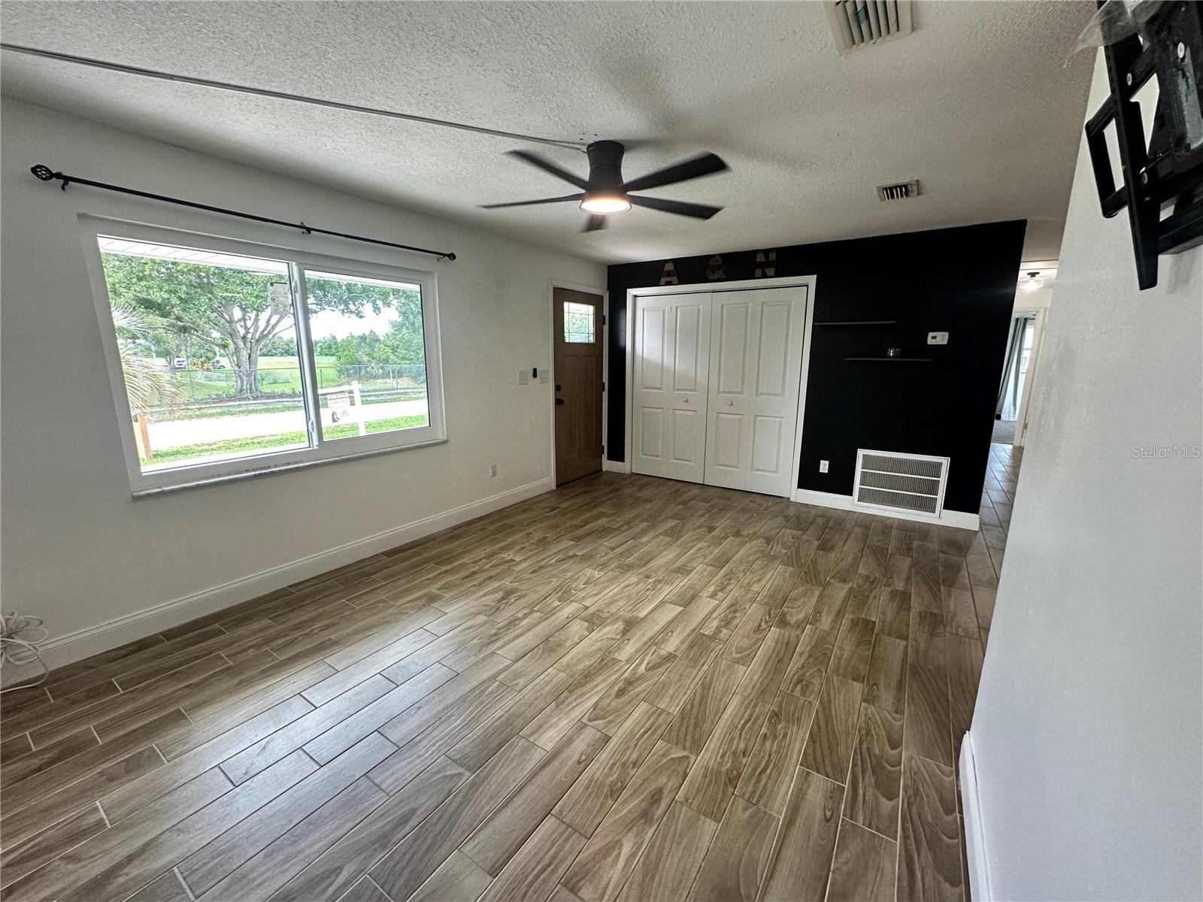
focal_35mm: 14
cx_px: 602
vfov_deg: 85.7
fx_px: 487
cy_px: 451
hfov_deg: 102.1
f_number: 2.2
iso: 200
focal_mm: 2.22
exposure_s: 1/120
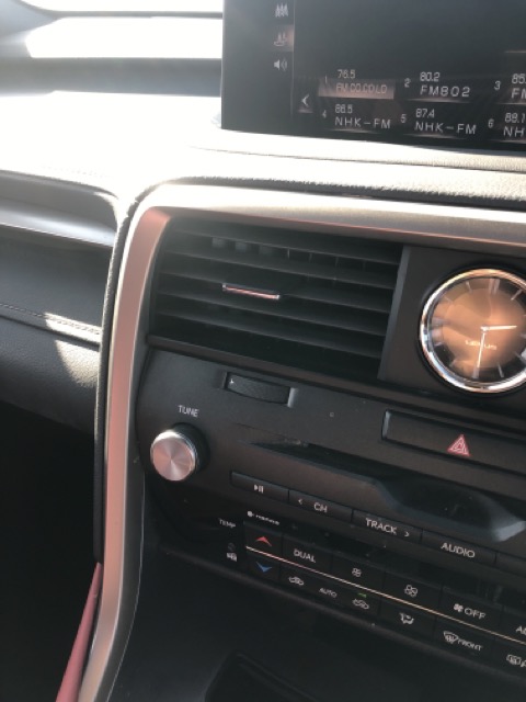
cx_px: 263
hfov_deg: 49.7
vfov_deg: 63.4
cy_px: 351
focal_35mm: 28
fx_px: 567
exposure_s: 1/120
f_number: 1.8
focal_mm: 3.99
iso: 32
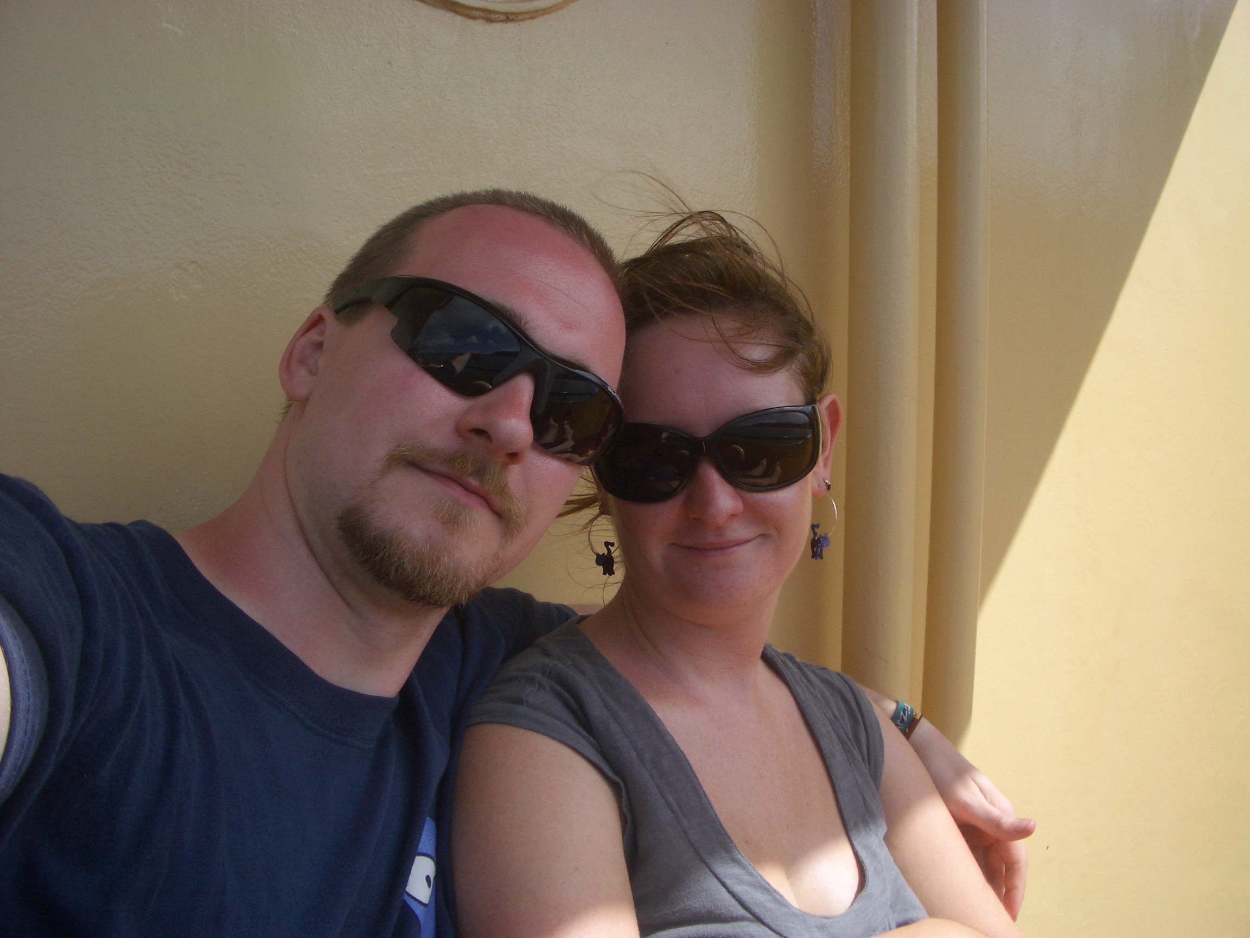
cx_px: 625
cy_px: 469
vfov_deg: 40.7
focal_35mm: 35
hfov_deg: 52.6
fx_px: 1264
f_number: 4.3
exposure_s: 1/640
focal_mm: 5.8
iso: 50
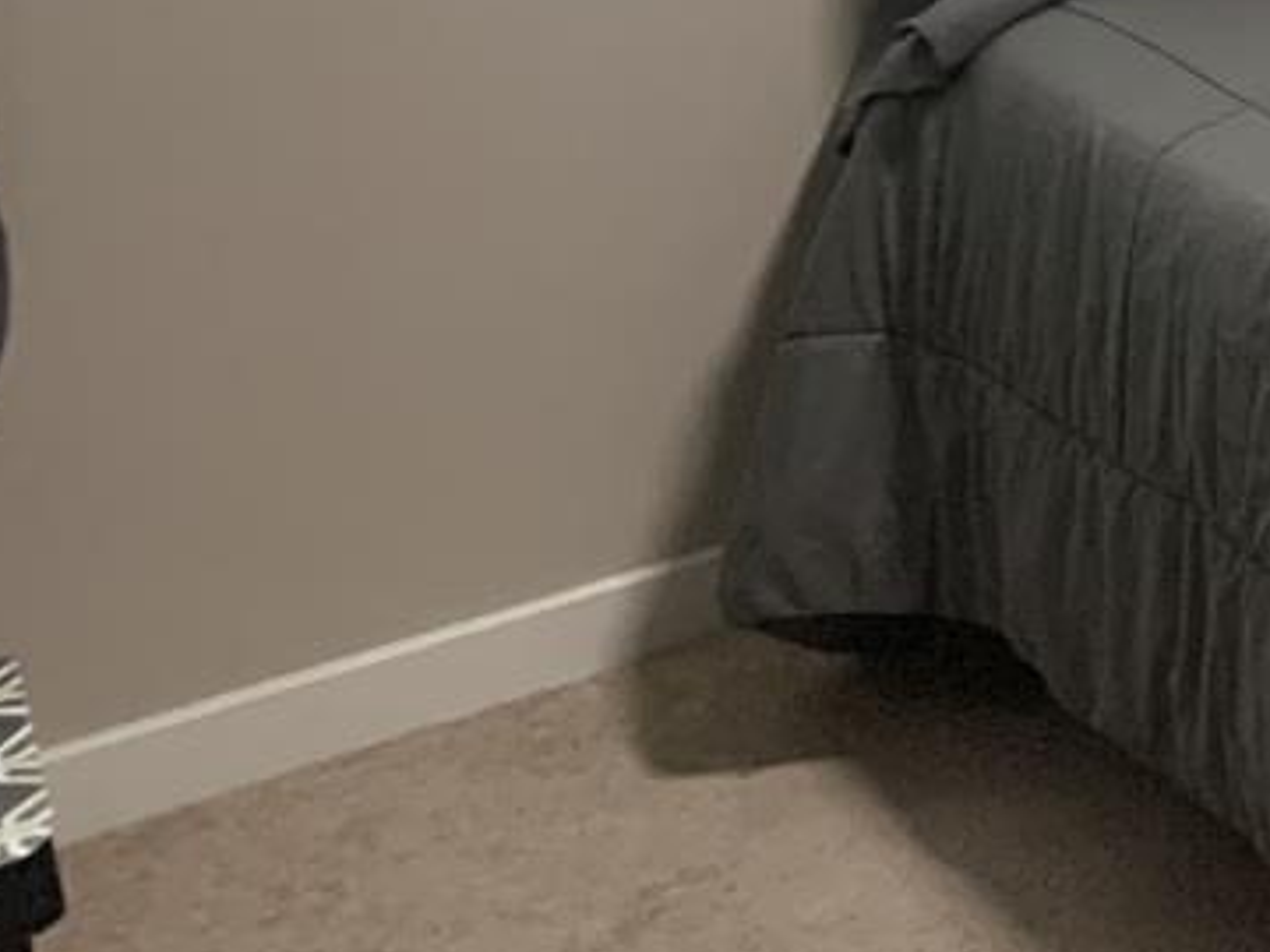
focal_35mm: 104
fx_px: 3816
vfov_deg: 12.6
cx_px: 2515
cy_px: -899
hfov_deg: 15.3
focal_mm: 4.25
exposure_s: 1/60
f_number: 1.8
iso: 250
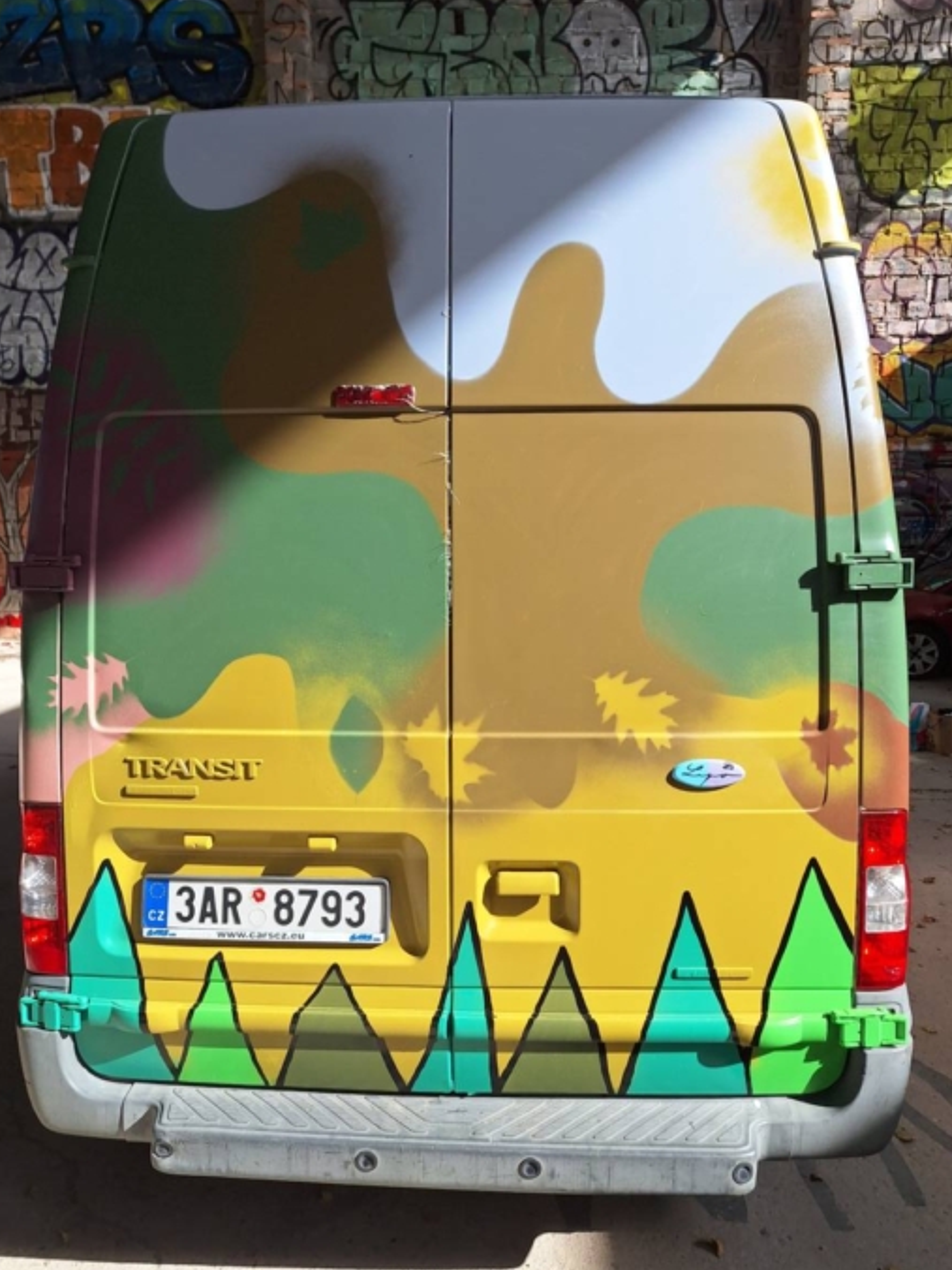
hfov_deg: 56.8
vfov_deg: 71.6
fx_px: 880
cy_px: 655
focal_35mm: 24
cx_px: 474
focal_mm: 5.54
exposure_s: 1/1264
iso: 40
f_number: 1.8
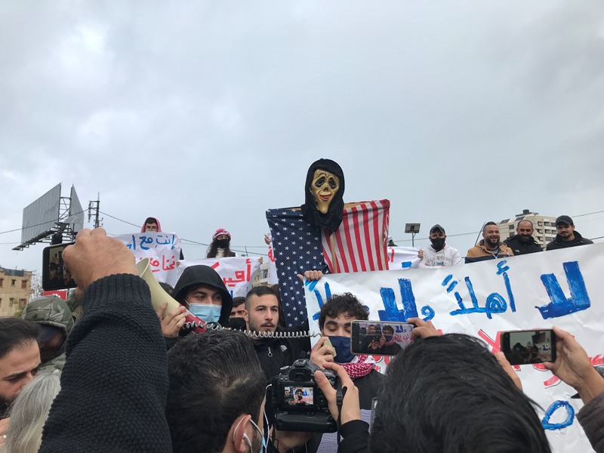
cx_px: 302
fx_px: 489
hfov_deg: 63.4
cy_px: 226
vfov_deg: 49.7
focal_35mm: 28
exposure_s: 1/218
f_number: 1.8
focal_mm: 3.99
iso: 20
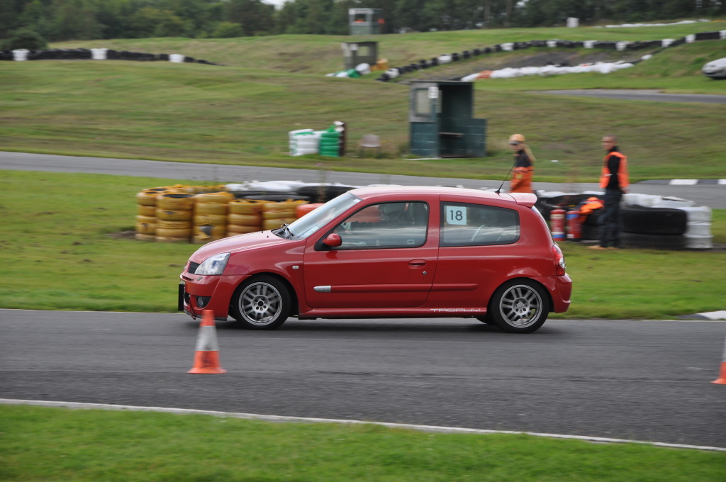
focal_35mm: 158
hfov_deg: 13.1
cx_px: 363
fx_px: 3172
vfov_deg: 8.7
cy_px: 241
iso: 200
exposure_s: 1/250
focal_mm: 105
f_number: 8
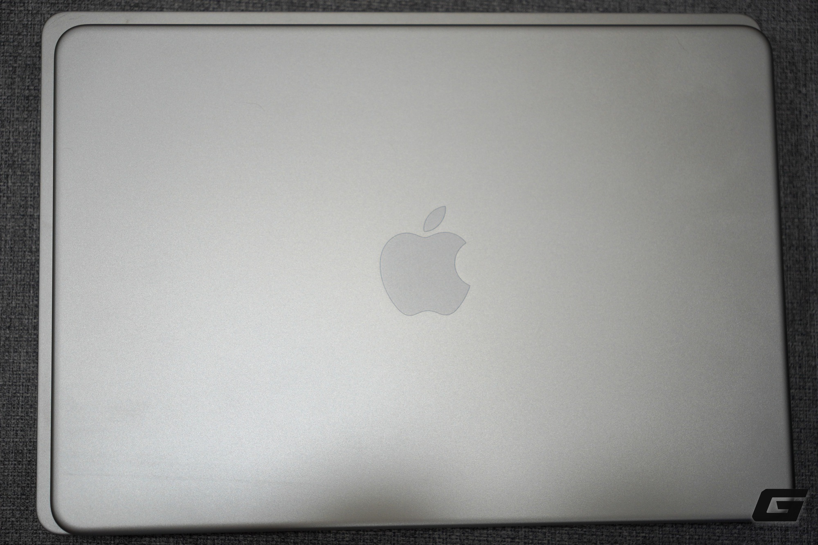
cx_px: 409
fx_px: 1704
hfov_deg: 27.0
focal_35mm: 75
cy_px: 272
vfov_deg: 18.2
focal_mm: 50
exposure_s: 1/80
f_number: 2.8
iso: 100
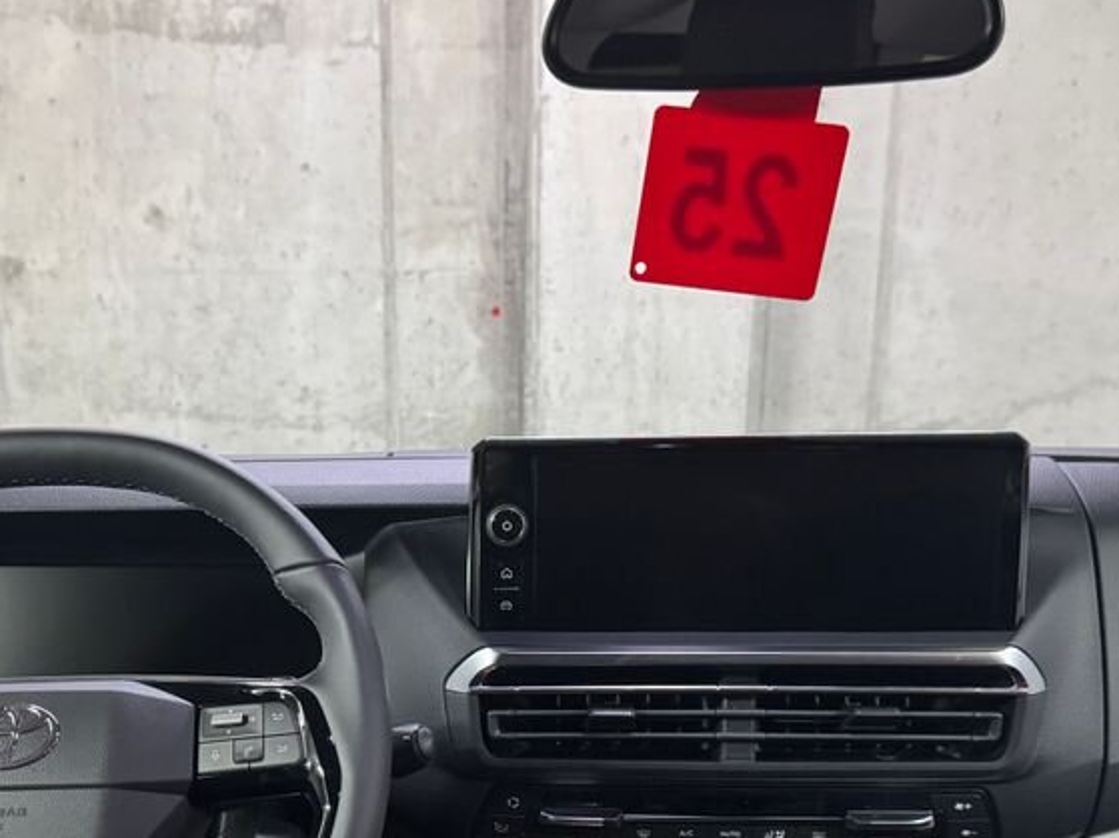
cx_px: 428
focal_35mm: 44
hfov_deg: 42.7
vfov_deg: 32.1
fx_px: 1422
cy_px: 646
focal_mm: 6.76
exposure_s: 1/50
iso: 640
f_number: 1.78
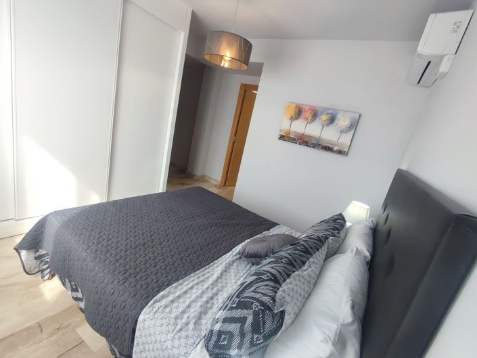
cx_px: 238
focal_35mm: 16
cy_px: 179
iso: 117
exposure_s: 1/100
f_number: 2.2
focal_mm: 1.65
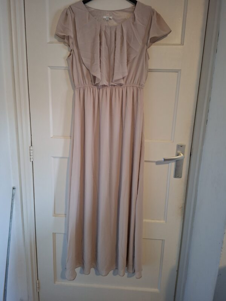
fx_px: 200
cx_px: 113
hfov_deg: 58.9
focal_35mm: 23
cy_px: 150
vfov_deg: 73.9
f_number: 1.8
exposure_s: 1/25
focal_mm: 5.54
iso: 500
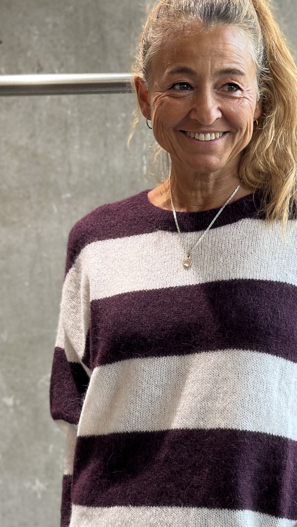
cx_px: 175
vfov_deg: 25.8
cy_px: 344
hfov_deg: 14.7
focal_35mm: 82
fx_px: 1148
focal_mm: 6.86
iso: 125
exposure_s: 1/121
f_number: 1.78
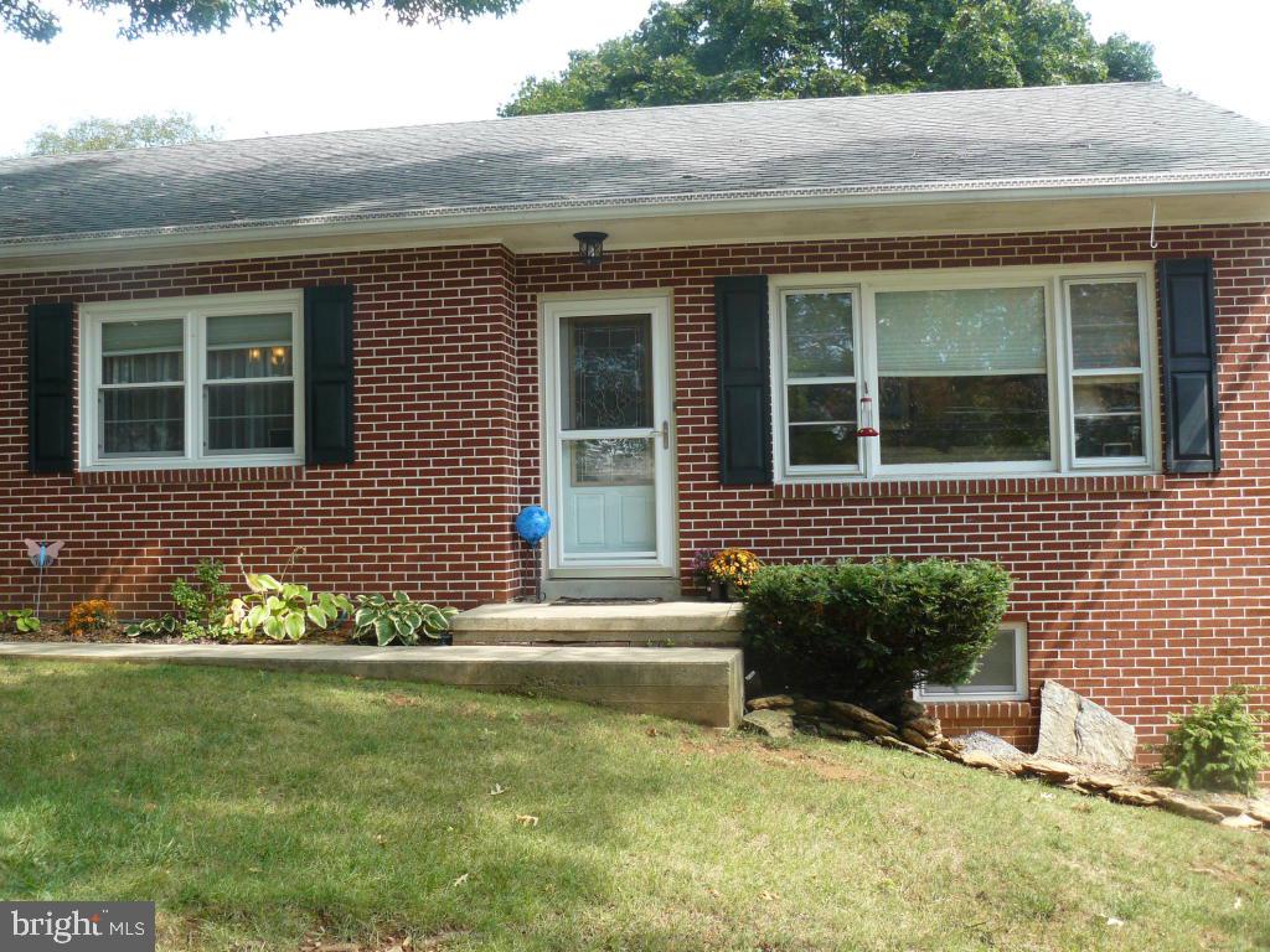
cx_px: 635
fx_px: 1321
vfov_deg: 39.7
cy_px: 476
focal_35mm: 36
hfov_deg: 51.4
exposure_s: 1/125
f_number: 3.2
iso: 100
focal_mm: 6
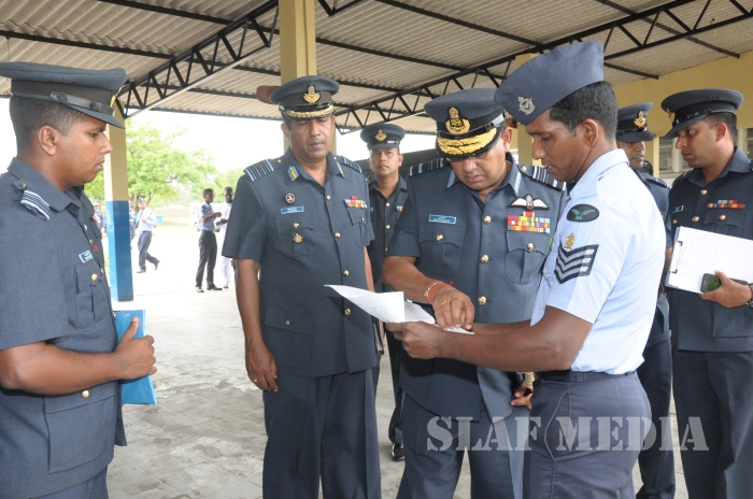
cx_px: 376
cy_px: 250
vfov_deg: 41.6
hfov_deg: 59.6
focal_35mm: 32
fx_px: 658
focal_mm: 21
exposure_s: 1/160
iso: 640
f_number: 7.1
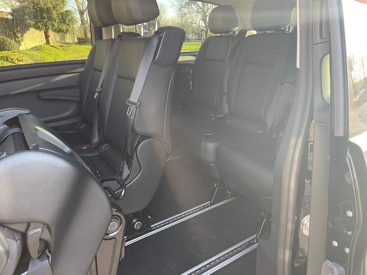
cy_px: 138
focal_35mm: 25
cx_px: 184
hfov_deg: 69.4
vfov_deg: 54.9
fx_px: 265
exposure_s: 1/100
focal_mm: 5.1
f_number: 1.6
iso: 125
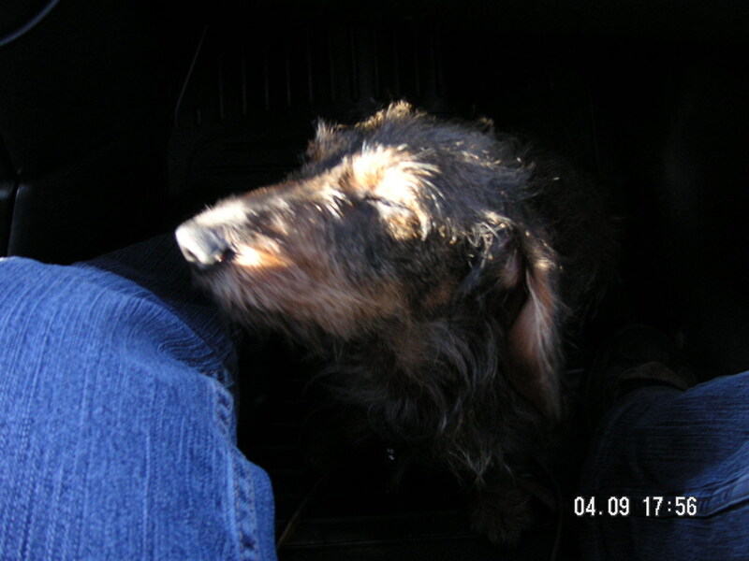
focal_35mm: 37
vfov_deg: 38.7
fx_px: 801
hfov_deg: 50.1
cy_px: 280
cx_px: 374
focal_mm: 6.1
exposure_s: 1/45
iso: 80
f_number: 2.8
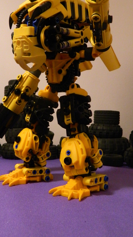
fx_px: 276
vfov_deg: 46.4
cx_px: 47
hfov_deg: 27.0
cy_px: 110
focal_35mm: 44
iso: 400
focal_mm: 5.1
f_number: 3.2
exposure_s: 1/30
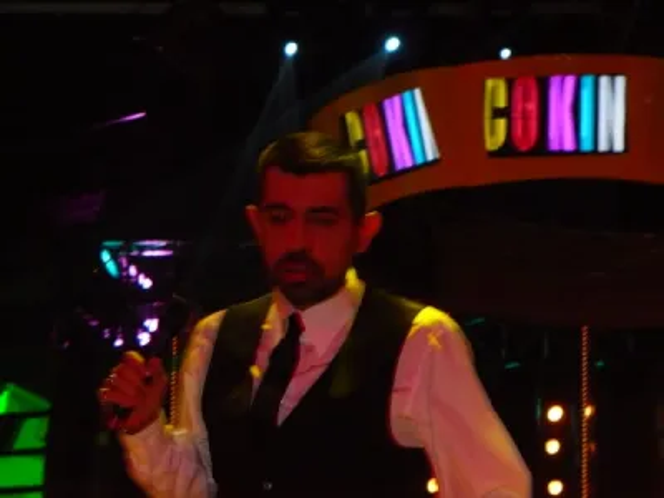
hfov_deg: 11.8
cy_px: 249
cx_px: 332
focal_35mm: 168
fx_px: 3223
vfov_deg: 8.8
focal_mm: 27.7
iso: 200
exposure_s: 1/30
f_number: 4.1
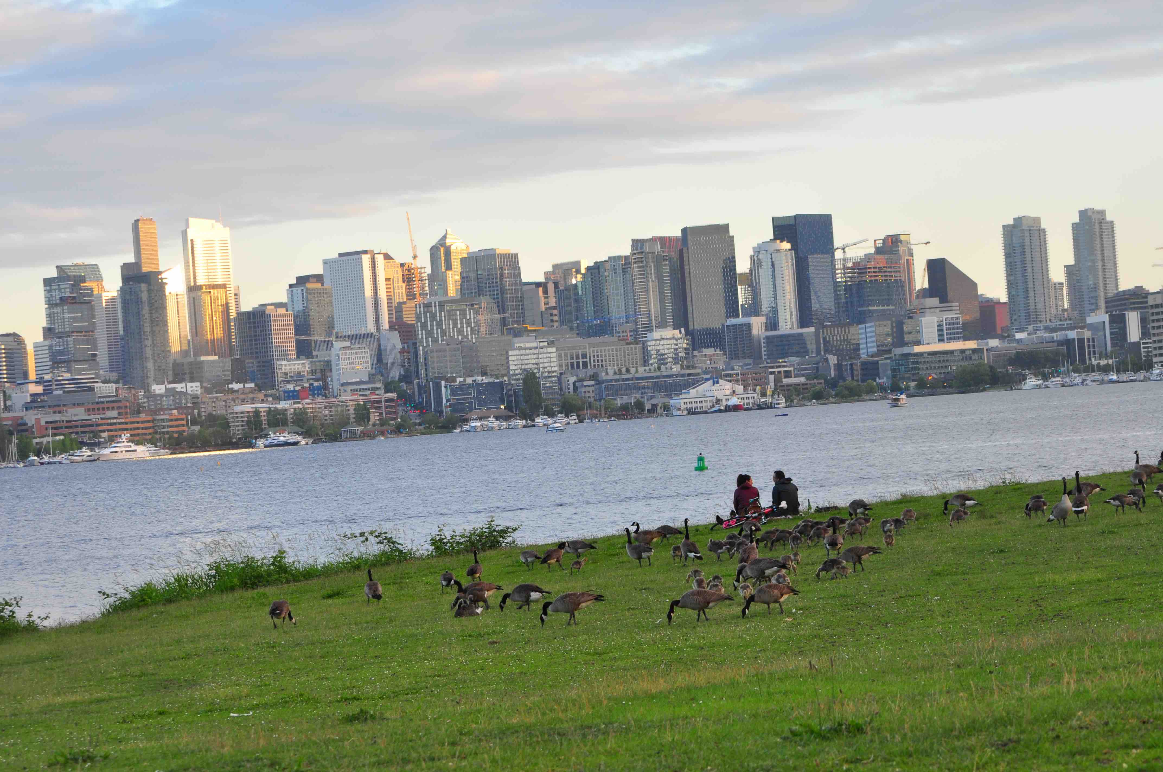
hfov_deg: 20.0
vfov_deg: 13.4
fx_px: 3291
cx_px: 582
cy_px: 386
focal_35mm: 102
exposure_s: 1/60
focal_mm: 68
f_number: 9
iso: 200
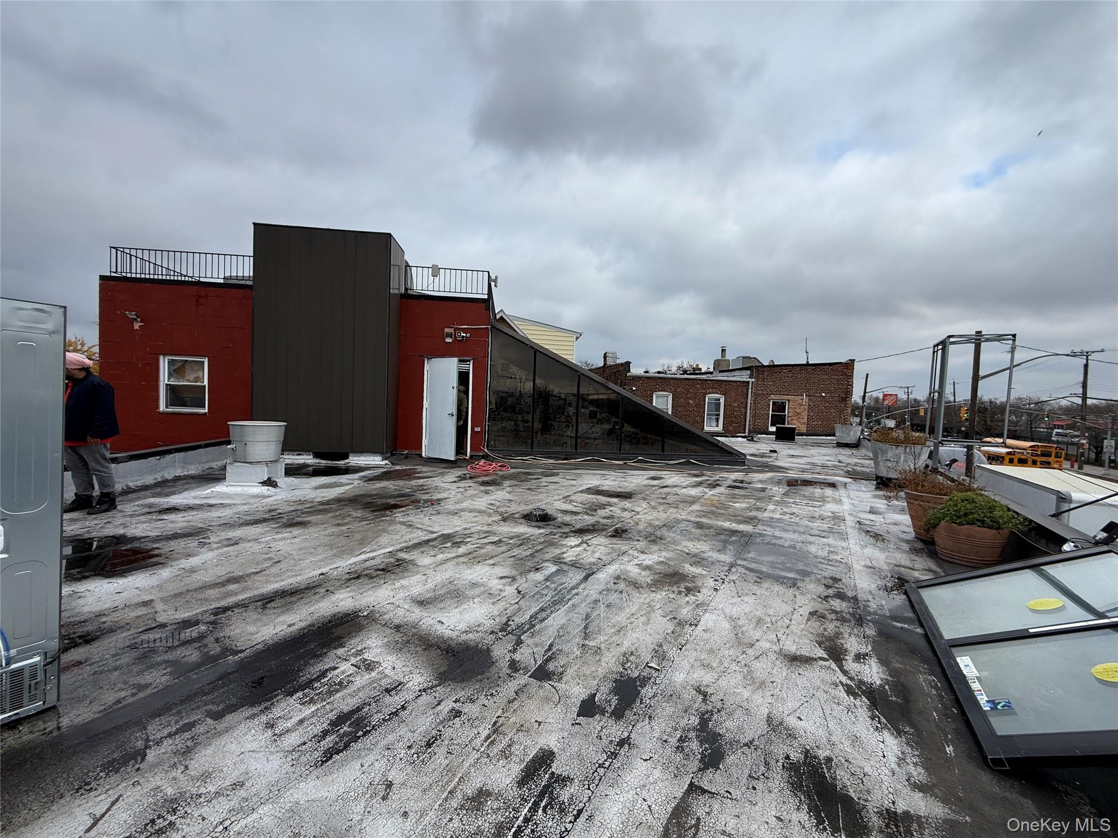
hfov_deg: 102.1
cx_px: 559
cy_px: 419
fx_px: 452
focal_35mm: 14
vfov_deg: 85.7
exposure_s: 1/461
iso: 50
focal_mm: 2.22
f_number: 2.2
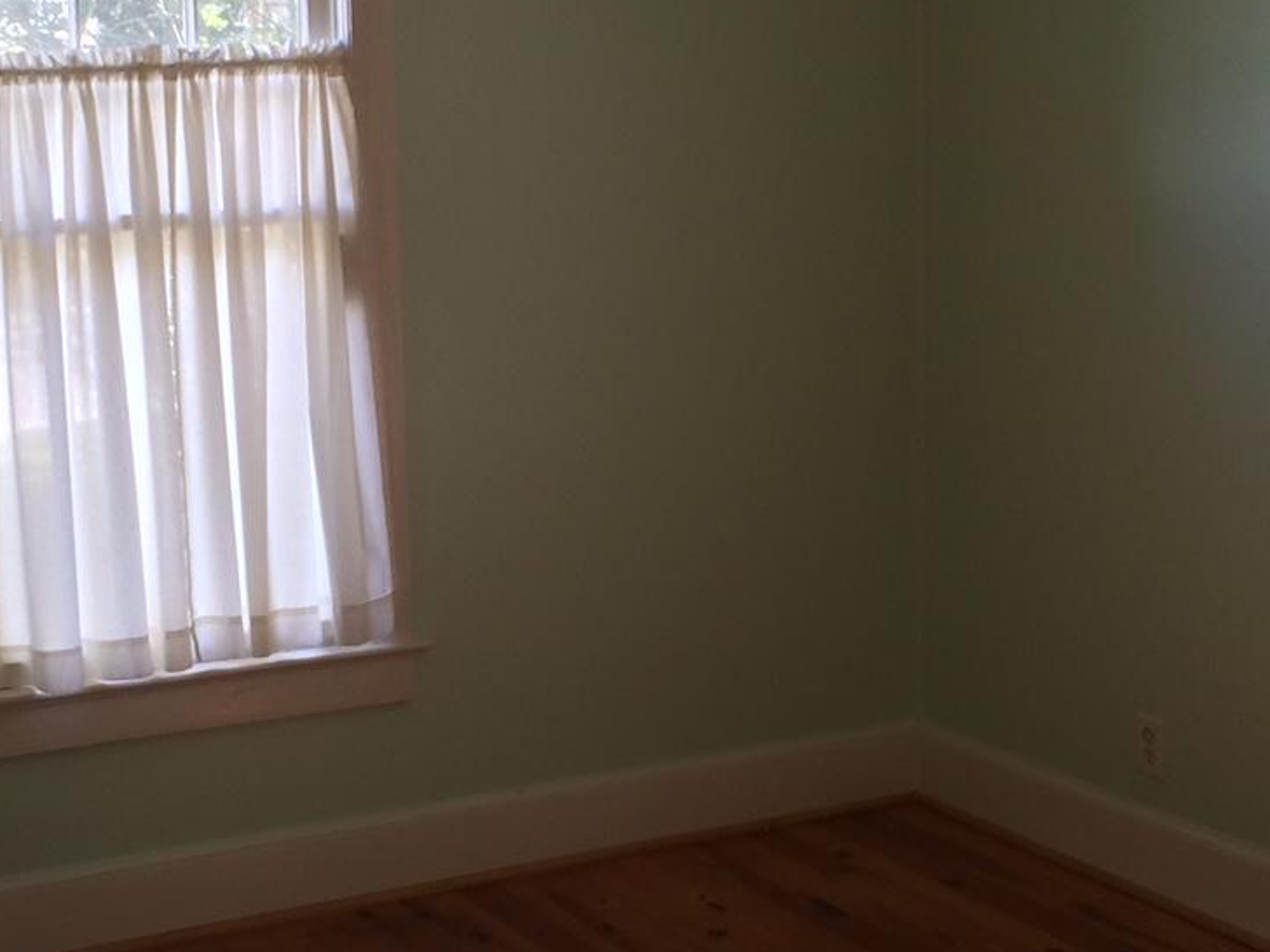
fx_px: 2385
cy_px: 399
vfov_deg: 22.6
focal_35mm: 65
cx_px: 464
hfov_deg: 29.7
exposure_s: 1/30
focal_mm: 4.15
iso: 40
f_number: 2.2
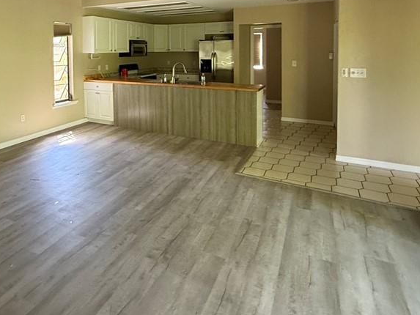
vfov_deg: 51.2
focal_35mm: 25
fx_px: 303
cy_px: 59
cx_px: 153
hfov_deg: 68.1
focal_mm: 2.22
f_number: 2.2
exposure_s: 1/60
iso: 500
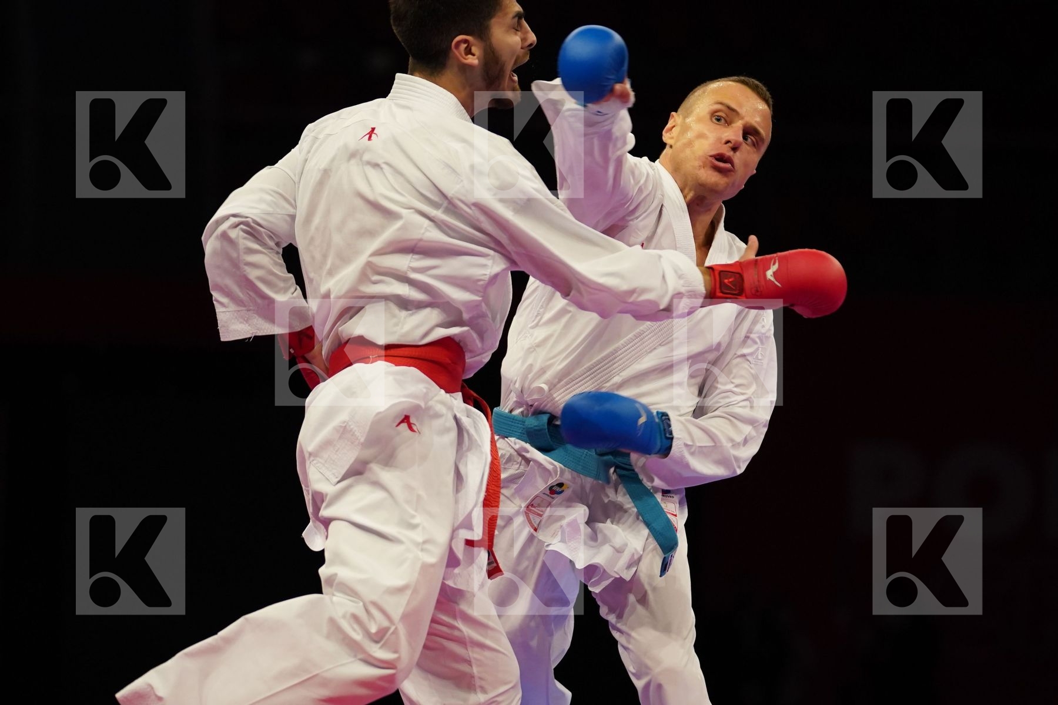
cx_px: 529
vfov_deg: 6.9
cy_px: 352
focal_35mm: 198
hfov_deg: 10.4
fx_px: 5819
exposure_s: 1/1000
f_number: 2.8
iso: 2500
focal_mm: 132
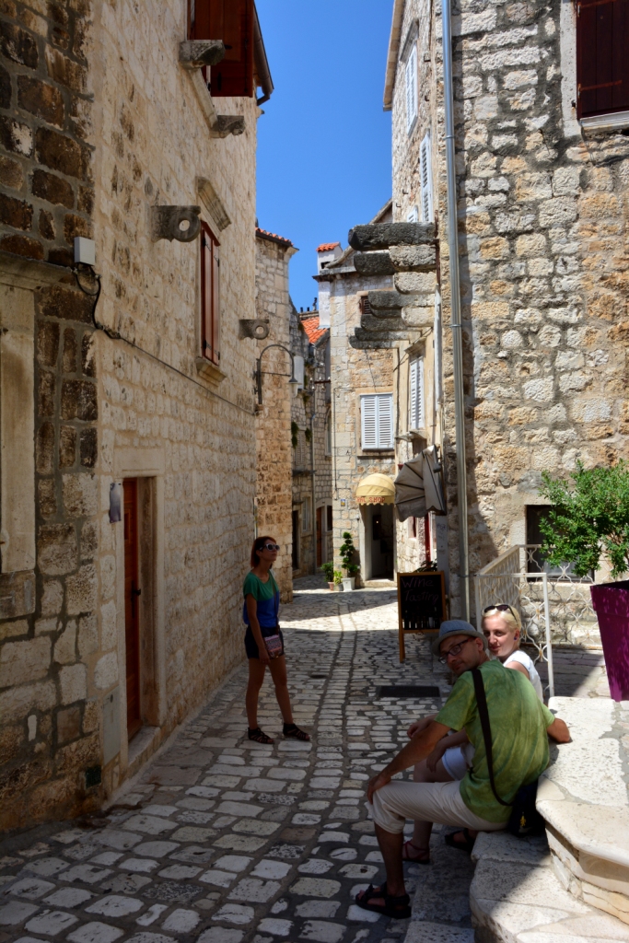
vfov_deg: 57.2
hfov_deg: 40.0
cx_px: 314
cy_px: 472
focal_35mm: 33
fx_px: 865
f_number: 14
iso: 250
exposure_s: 1/60
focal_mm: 22
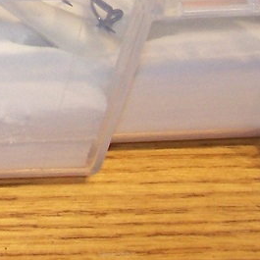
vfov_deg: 11.2
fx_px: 1241
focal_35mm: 146
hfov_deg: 11.0
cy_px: -191
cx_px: -237
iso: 125
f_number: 2.7
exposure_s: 1/60
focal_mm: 5.6
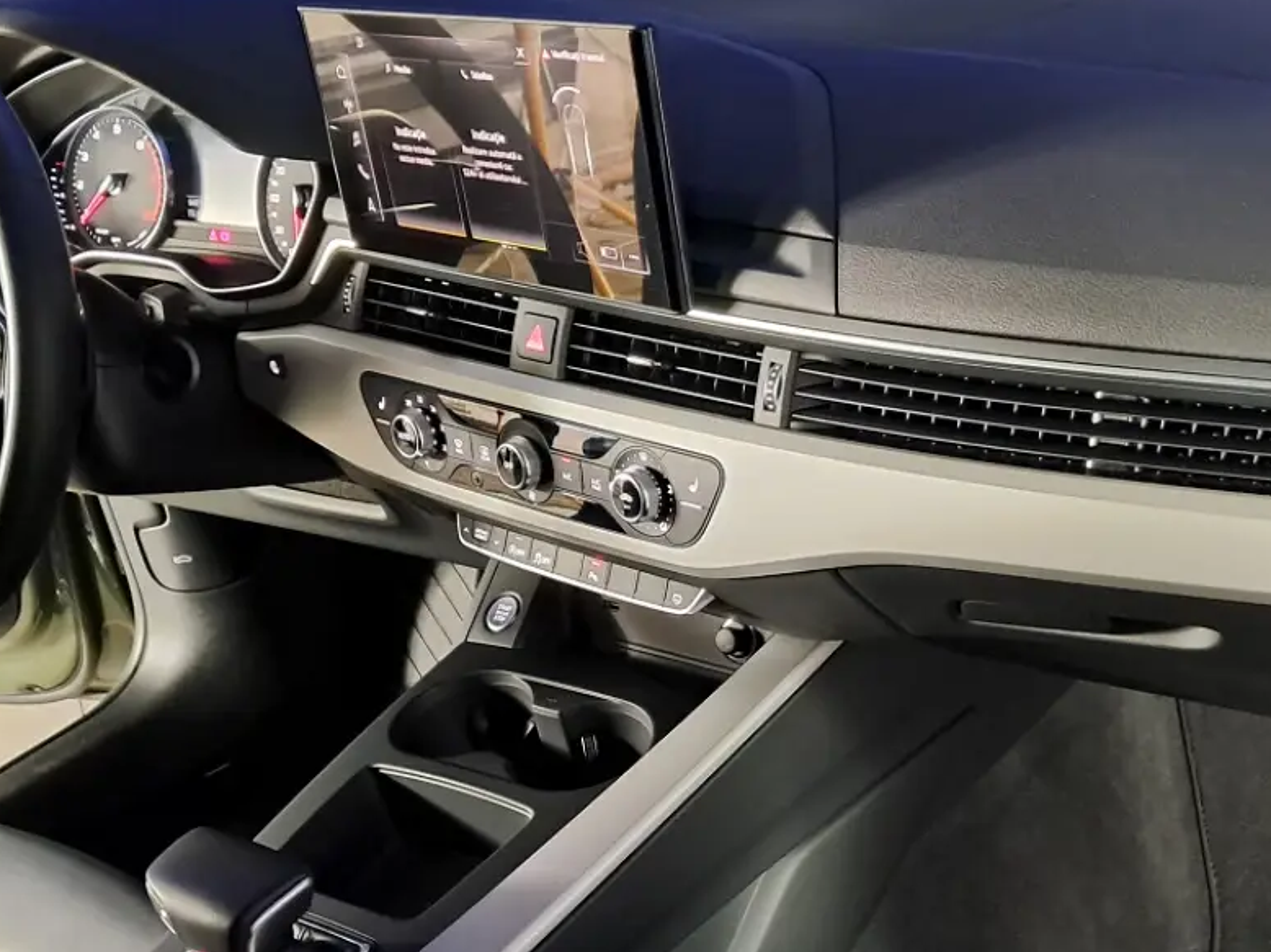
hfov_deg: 37.9
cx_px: 812
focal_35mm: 50
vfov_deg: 28.5
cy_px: 756
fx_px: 1835
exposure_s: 1/20
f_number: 1.8
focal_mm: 4
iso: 1250
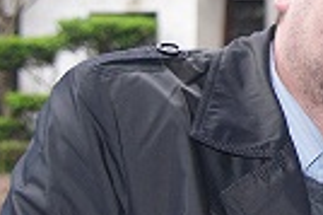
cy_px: -42
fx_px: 1631
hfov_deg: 10.8
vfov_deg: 7.5
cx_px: 512
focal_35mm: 182
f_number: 4
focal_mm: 38
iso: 500
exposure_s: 1/125
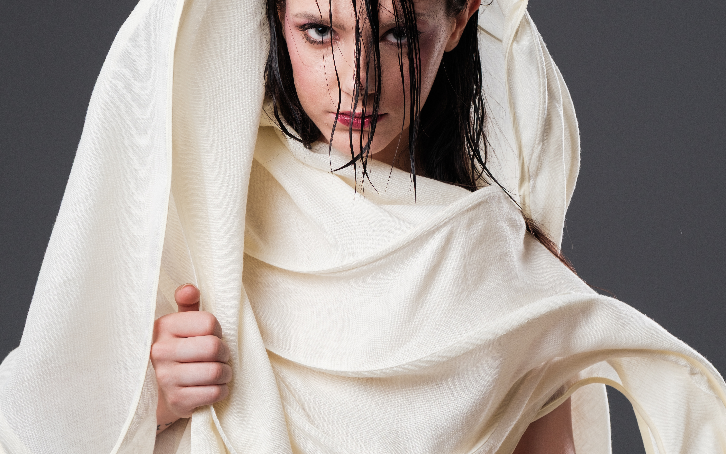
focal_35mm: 186
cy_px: 323
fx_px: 3680
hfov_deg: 11.3
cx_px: 362
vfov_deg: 7.1
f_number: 4
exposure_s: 1/200
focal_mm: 80.4
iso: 250
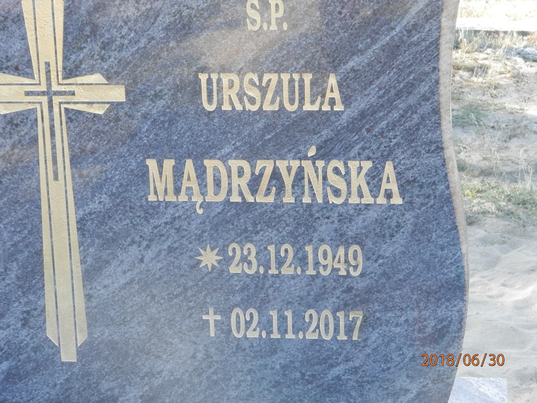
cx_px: 268
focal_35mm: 106
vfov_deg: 14.0
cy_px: 202
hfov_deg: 18.5
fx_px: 1644
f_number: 4.5
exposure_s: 1/100
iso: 200
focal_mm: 19
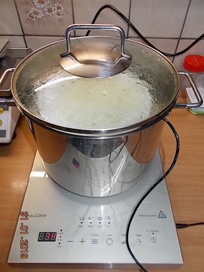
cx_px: 102
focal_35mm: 26
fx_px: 204
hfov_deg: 53.1
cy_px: 136
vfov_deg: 67.3
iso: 80
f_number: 3.2
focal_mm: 4.6
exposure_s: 1/30
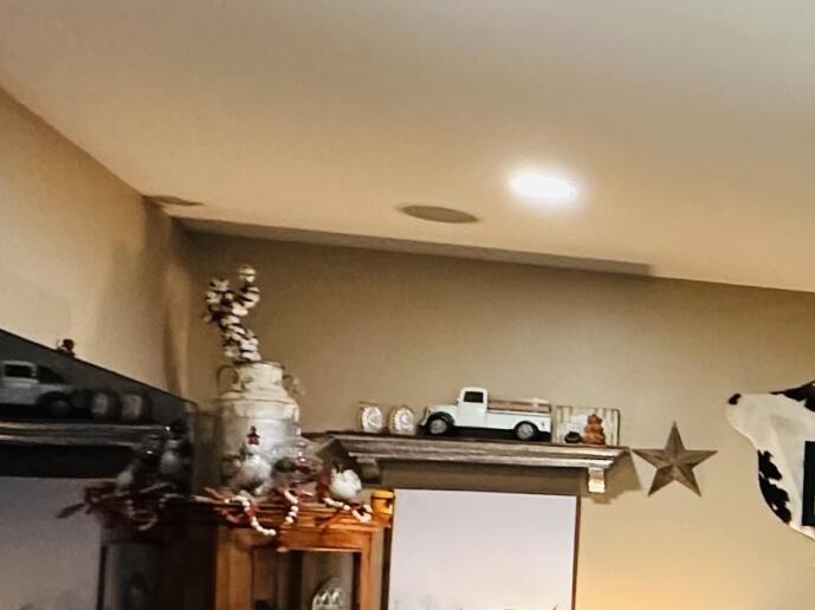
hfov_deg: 23.1
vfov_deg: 23.4
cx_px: 1330
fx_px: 1435
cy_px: 536
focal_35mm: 61
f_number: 2.2
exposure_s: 1/60
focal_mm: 2.22
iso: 400
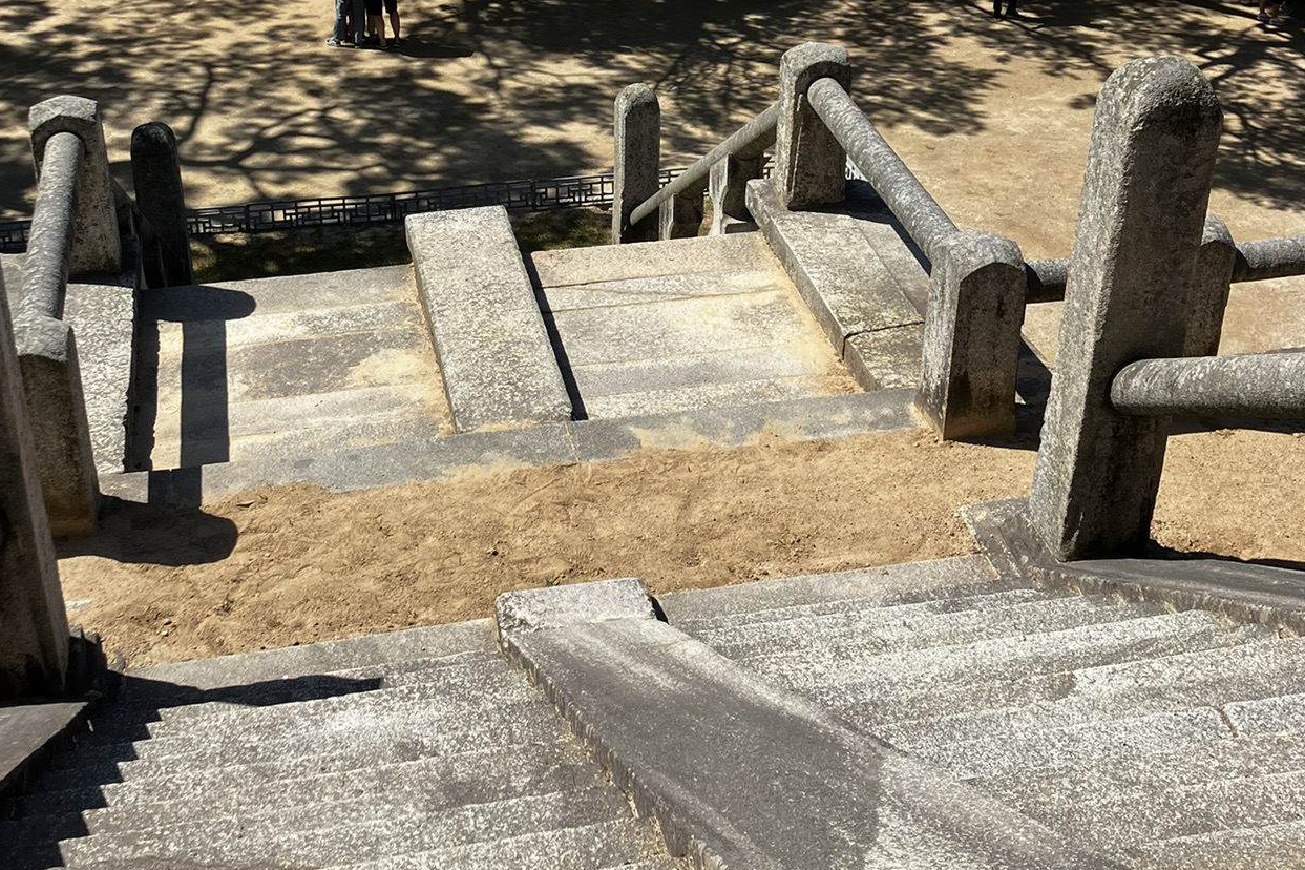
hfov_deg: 41.0
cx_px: 541
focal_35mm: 48
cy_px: 233
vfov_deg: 27.7
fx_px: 1739
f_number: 1.8
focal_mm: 3.99
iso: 32
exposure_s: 1/2404
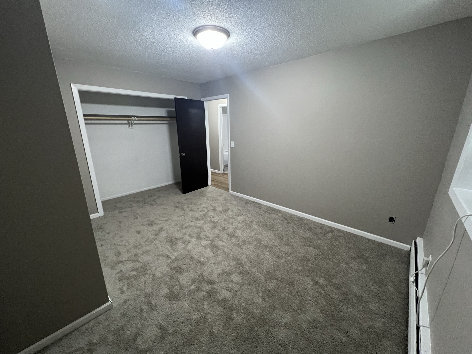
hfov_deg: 106.2
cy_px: 177
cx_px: 236
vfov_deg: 89.9
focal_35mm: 13
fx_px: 177
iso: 400
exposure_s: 1/60
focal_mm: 1.57
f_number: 1.8
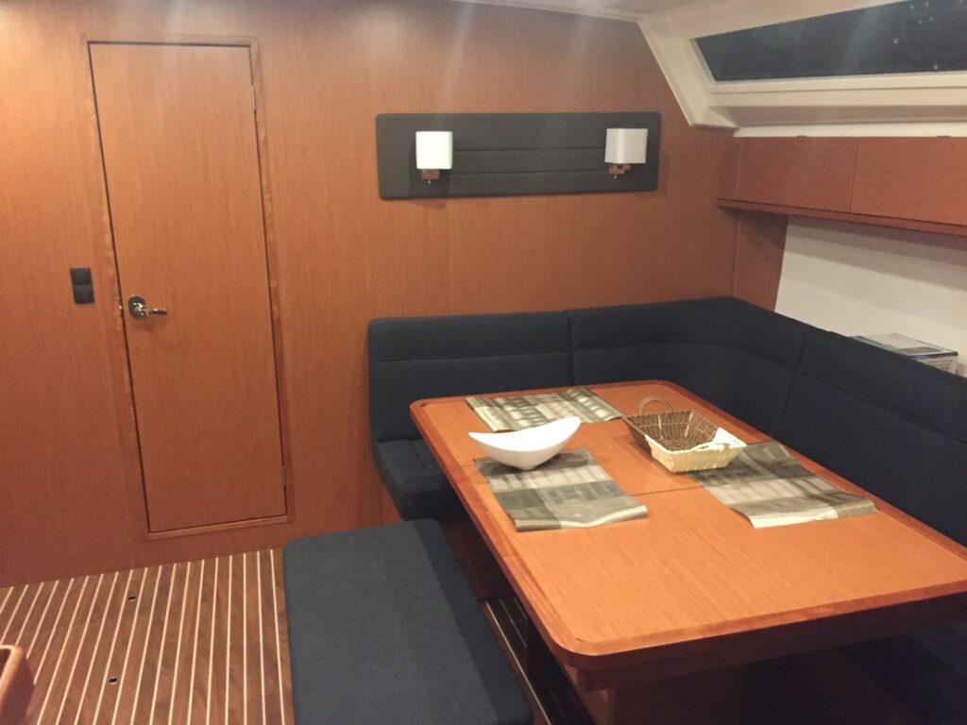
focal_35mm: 29
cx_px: 484
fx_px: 810
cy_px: 362
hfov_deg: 61.7
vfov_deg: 48.2
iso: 320
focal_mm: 4.15
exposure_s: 1/17
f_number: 2.2
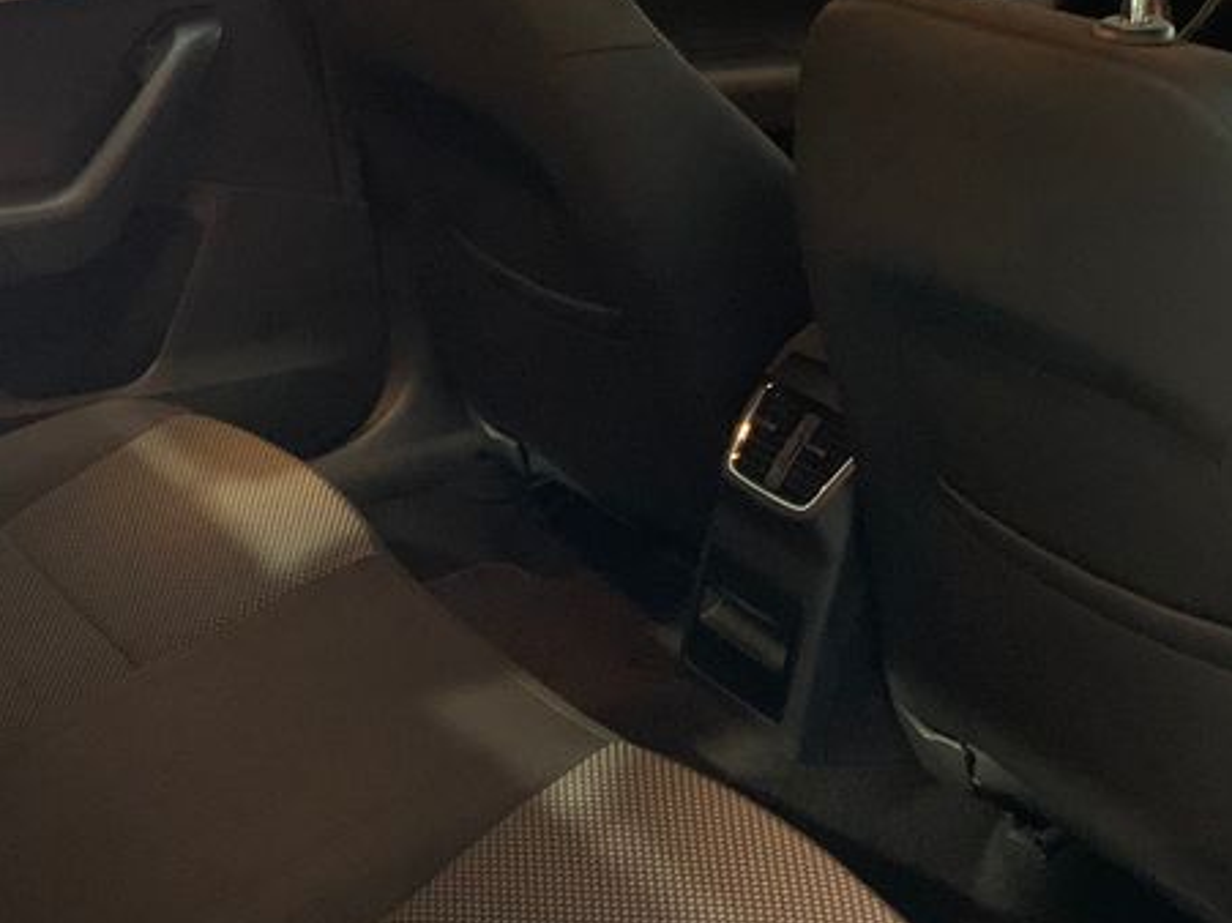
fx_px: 2099
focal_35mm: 59
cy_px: 421
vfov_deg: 24.8
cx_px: 697
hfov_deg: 32.7
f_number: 1.8
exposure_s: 1/28
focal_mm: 4.25
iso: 800
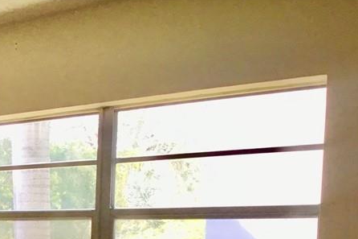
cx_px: -37
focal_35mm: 74
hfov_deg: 25.4
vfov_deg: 17.3
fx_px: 736
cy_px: 306
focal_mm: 3.3
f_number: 2.4
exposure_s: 1/40
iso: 25
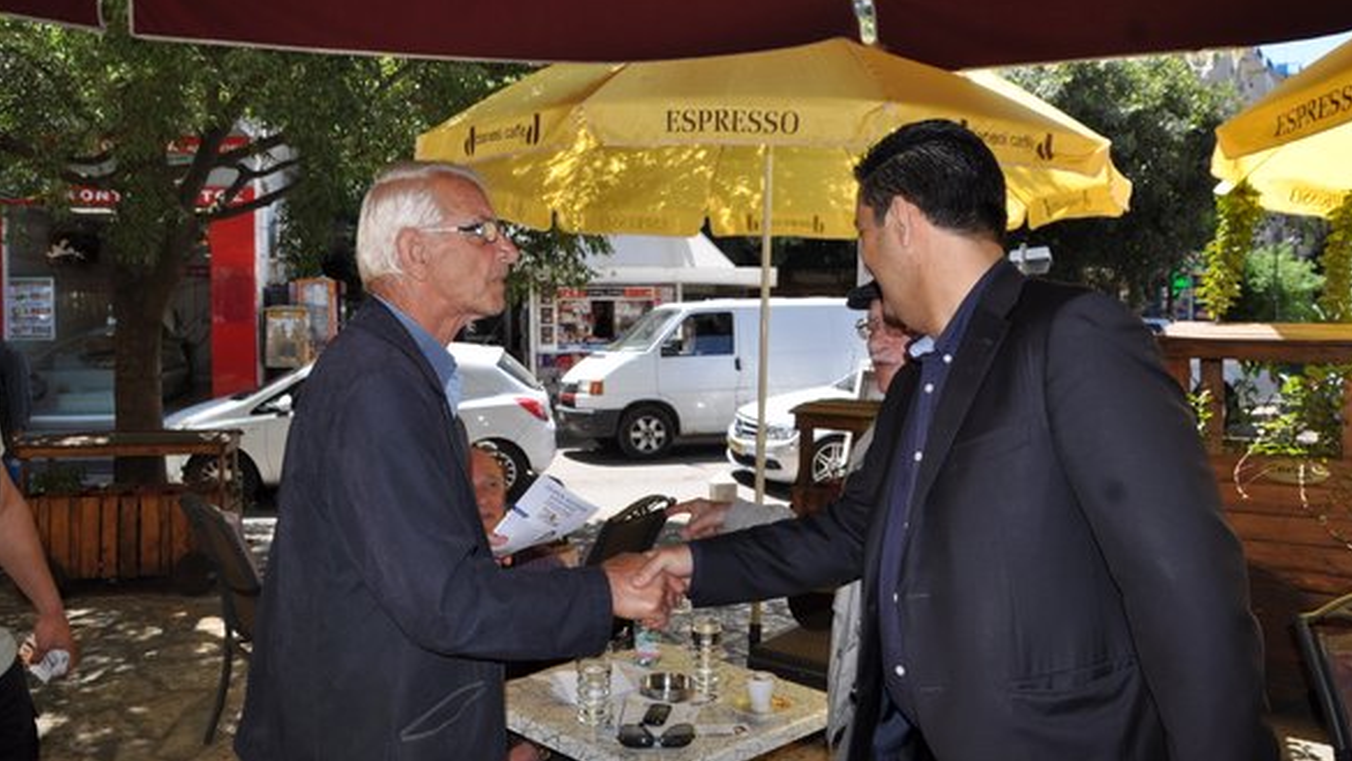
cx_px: 689
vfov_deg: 40.1
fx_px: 1040
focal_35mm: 29
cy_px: 337
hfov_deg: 66.1
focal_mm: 18
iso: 200
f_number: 7.1
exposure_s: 1/200
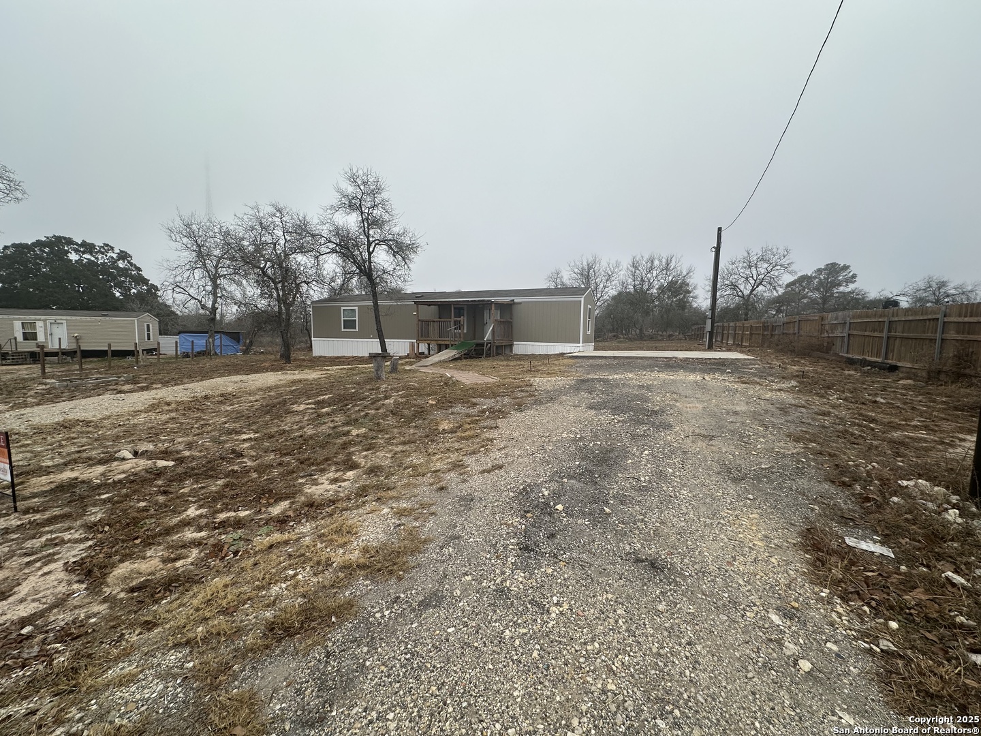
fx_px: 397
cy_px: 368
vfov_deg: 85.7
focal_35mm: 14
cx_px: 490
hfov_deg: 102.1
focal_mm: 2.22
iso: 40
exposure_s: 1/558
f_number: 2.2
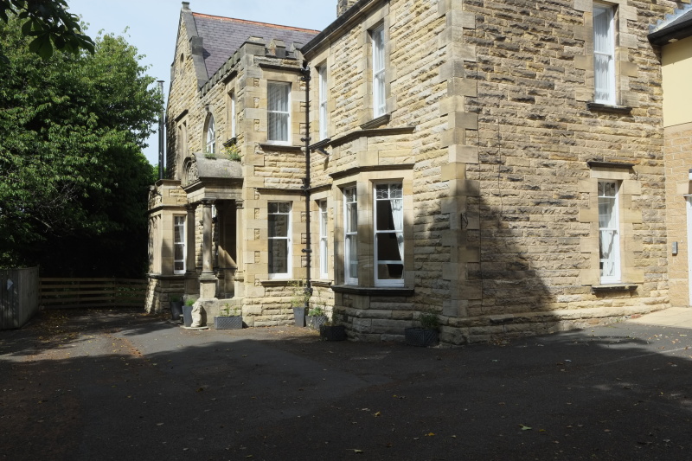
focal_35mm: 35
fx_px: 673
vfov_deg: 37.8
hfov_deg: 54.4
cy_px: 230
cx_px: 346
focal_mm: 23
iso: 800
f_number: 11
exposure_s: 1/420
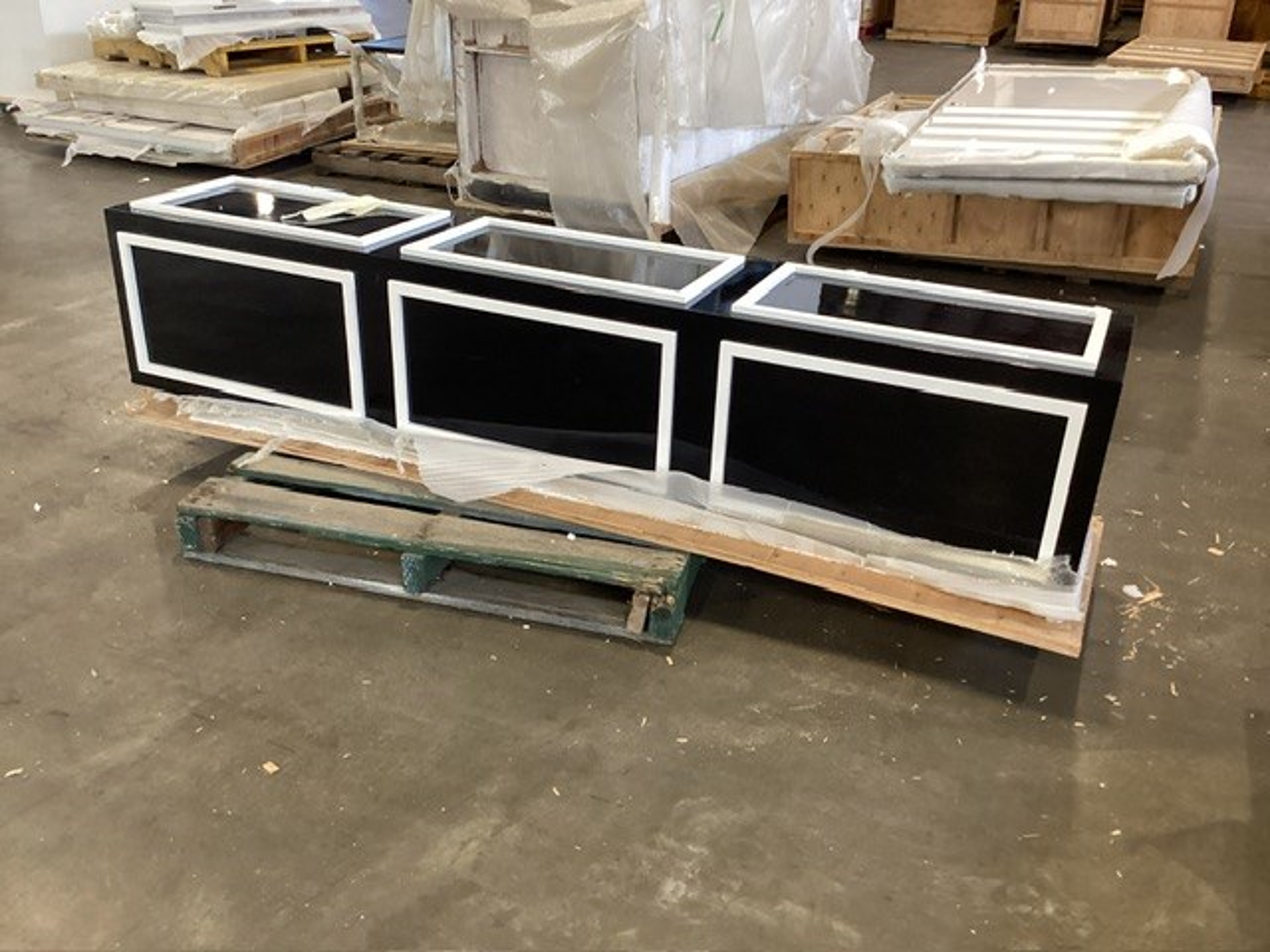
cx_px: 635
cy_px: 476
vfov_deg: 45.4
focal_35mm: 31
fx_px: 1137
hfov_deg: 58.4
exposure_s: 1/50
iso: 250
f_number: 2.4
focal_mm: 3.3
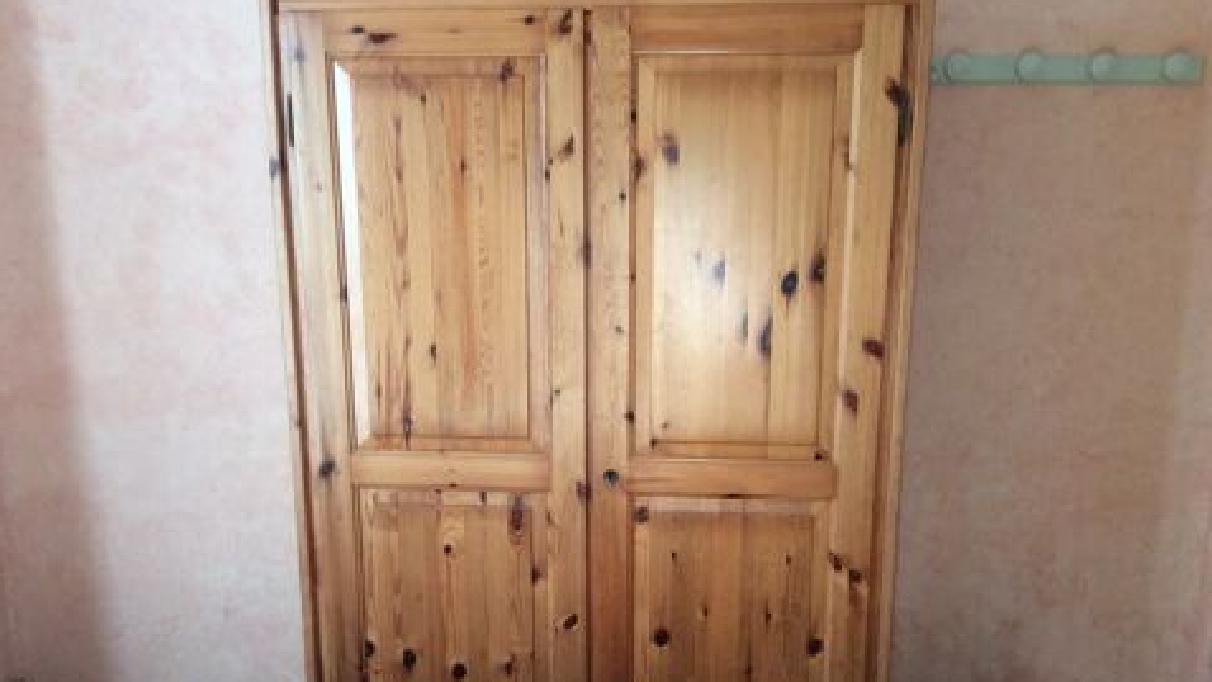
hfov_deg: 56.6
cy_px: 440
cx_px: 606
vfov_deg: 33.5
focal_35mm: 35
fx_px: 1125
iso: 80
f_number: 2.4
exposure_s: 1/25
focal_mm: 3.3
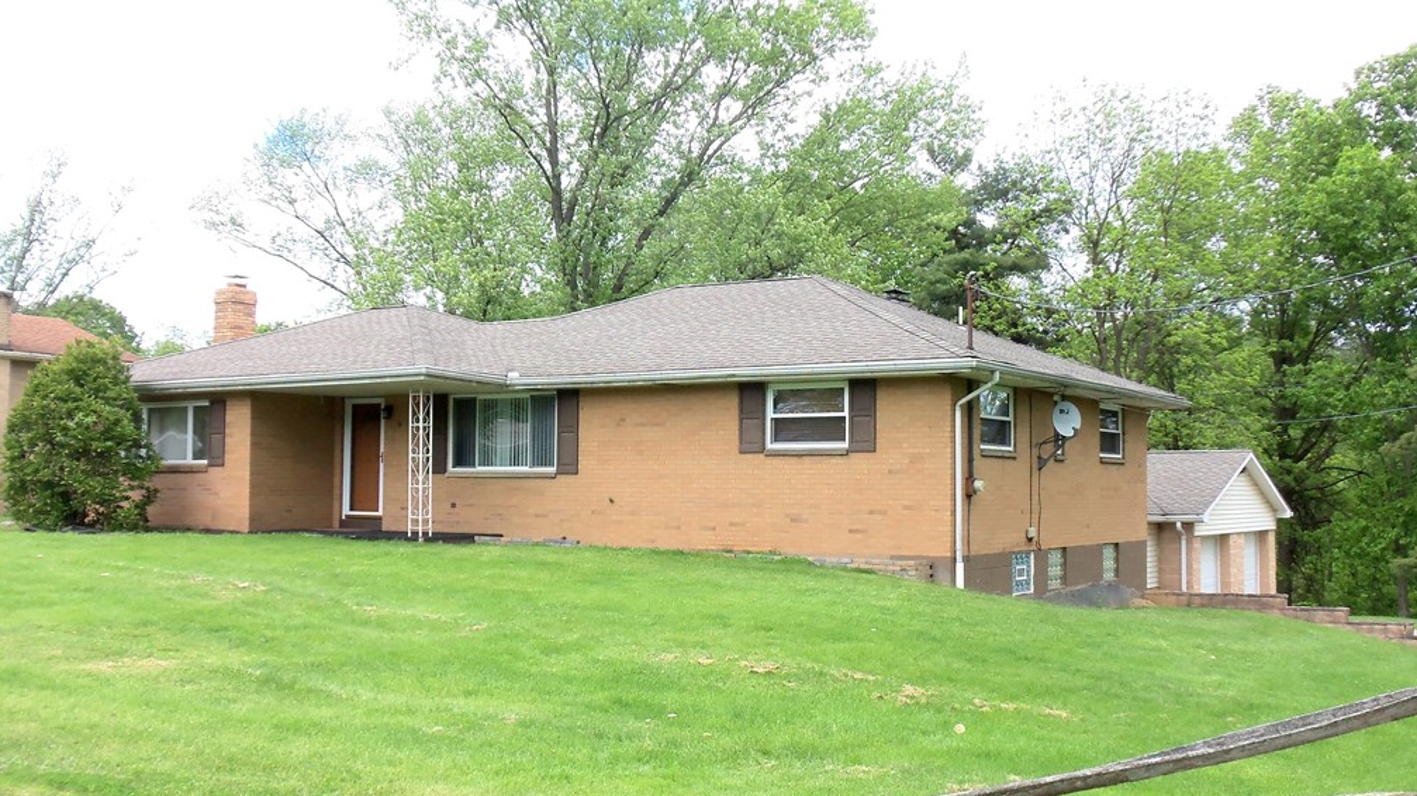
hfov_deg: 49.4
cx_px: 713
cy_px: 442
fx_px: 1540
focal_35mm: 41
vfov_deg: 29.0
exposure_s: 1/200
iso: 64
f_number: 3.6
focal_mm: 6.7
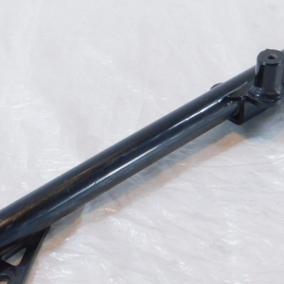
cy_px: 307
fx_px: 622
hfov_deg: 25.6
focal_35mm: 67
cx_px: 100
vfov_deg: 24.1
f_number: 3
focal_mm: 4
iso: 160
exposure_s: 1/30
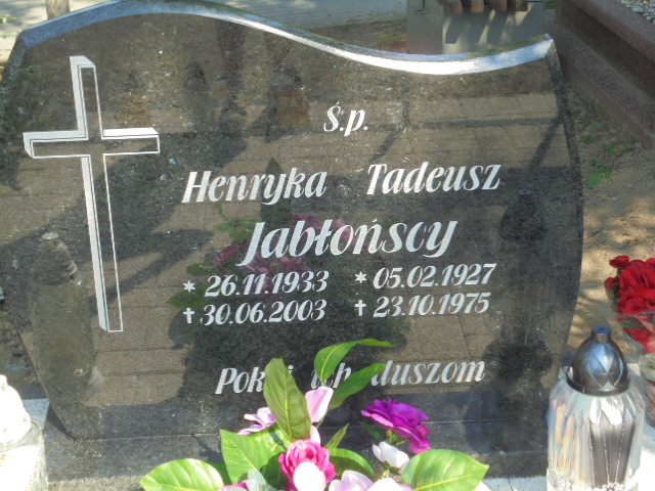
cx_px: 328
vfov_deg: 22.9
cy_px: 246
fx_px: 1211
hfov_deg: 30.3
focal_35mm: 64
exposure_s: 1/125
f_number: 5.6
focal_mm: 11.5
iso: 100
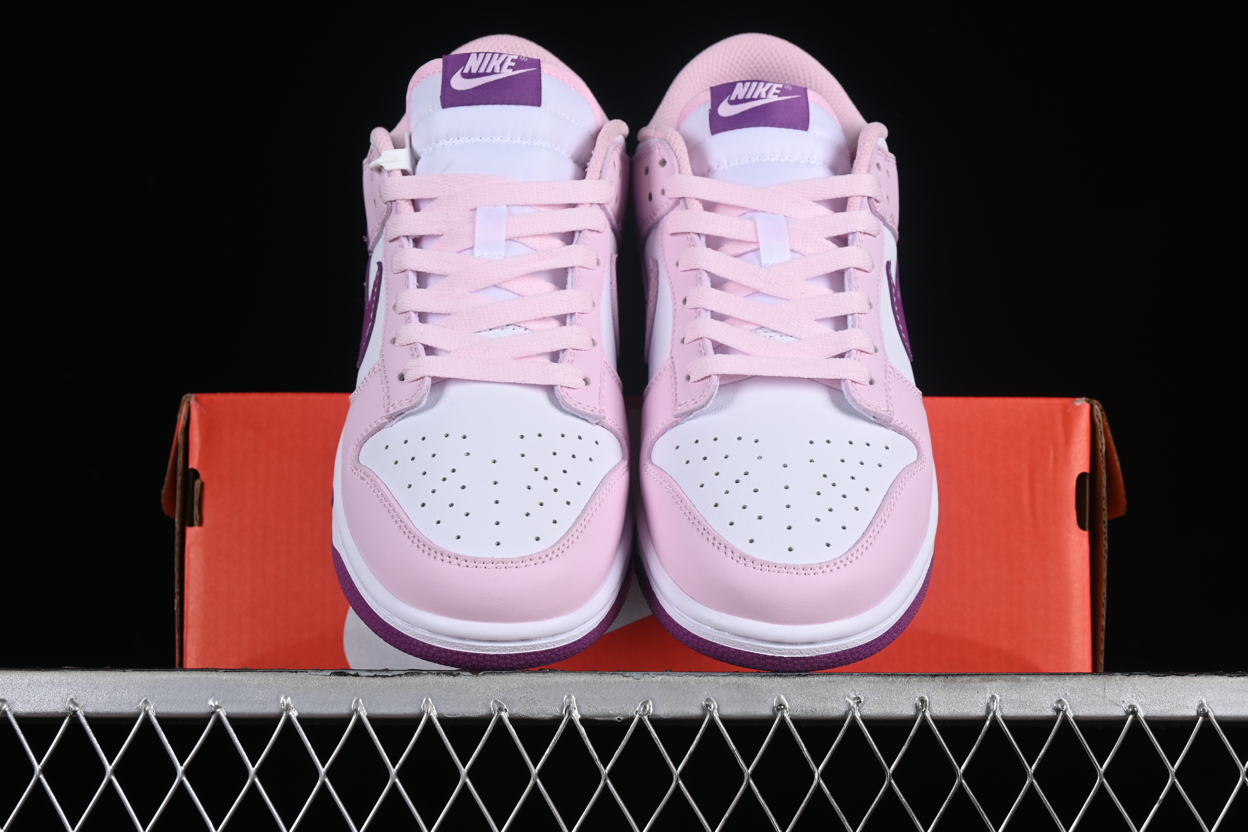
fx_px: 2600
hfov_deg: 27.0
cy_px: 416
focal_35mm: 75
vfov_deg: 18.2
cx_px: 624
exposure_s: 1/80
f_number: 8
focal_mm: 50
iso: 160
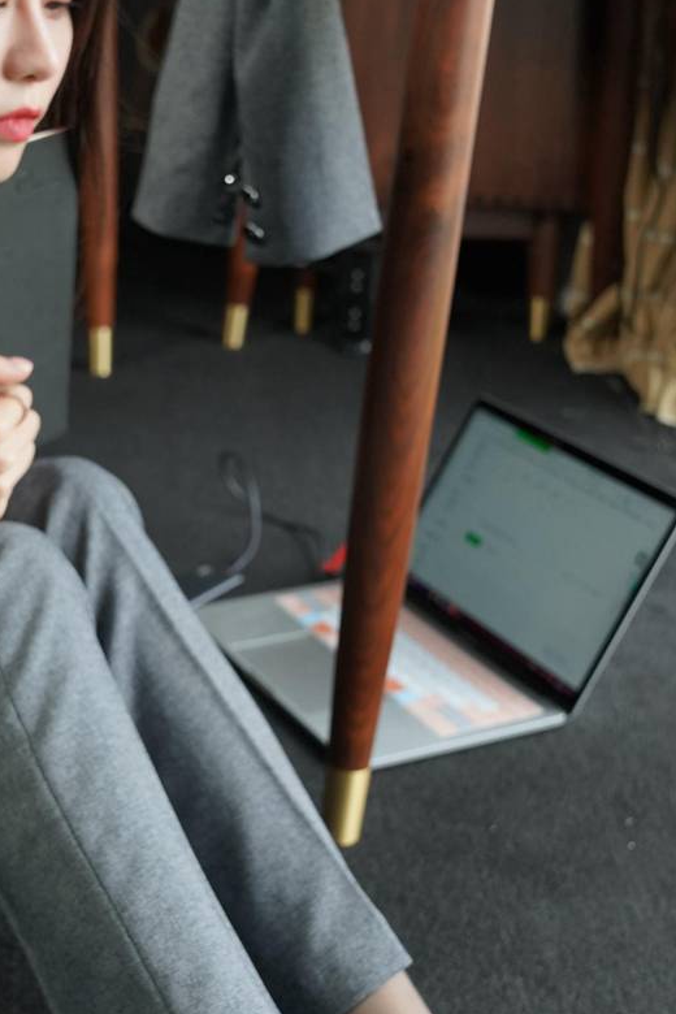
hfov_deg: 22.5
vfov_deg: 33.3
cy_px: 401
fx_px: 1690
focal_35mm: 60
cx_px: 192
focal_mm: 24
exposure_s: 1/125
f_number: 3.5
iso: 1000
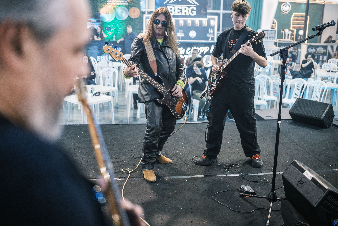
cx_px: 169
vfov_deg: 32.6
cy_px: 113
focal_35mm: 41
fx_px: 385
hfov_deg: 47.4
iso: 1000
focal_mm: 27
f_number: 1.2
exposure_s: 1/320
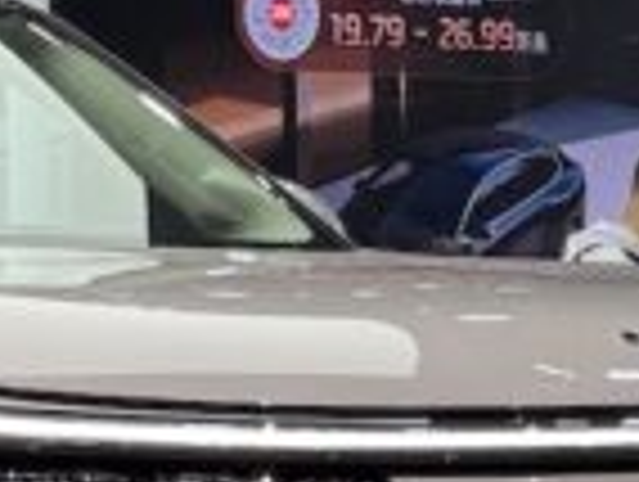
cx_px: -333
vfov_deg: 8.6
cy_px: 428
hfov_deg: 11.0
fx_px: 3199
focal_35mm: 173
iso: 80
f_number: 1.78
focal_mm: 6.76
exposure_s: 1/495
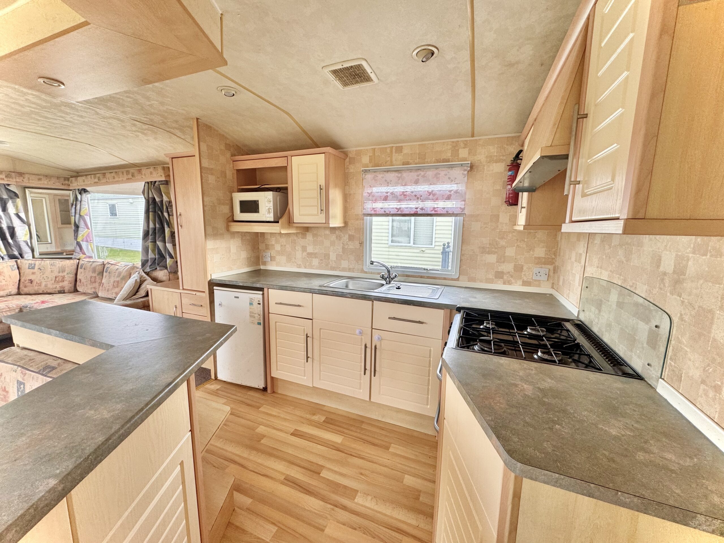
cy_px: 272
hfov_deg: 102.1
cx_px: 362
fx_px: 293
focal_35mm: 14
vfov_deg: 85.7
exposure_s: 1/99
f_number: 2.2
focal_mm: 2.22
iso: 160
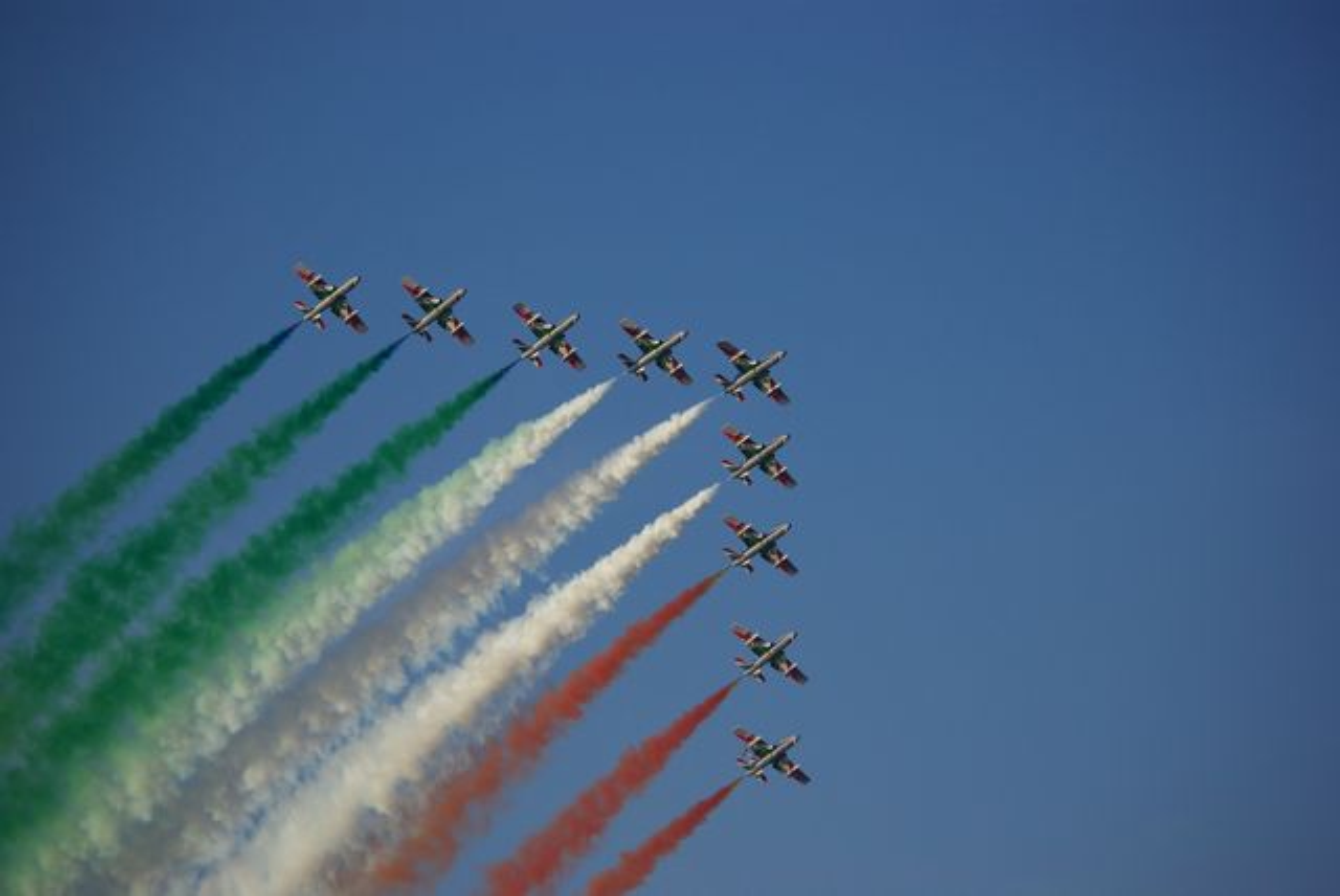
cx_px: 670
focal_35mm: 158
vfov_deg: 8.7
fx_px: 5868
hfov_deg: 13.0
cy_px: 448
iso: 200
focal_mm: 105
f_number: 4.5
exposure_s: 1/1500
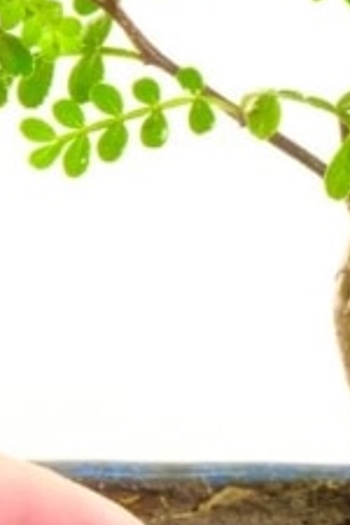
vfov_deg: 2.0
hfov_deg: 1.4
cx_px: 600
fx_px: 14699
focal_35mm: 1008
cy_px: -32
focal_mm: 148.5
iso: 4000
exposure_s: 1/30
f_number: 22
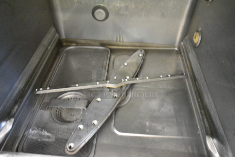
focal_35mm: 27
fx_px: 176
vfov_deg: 48.0
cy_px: 78
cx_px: 118
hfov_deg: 67.3
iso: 10000
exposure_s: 1/30
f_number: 3.5
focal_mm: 18
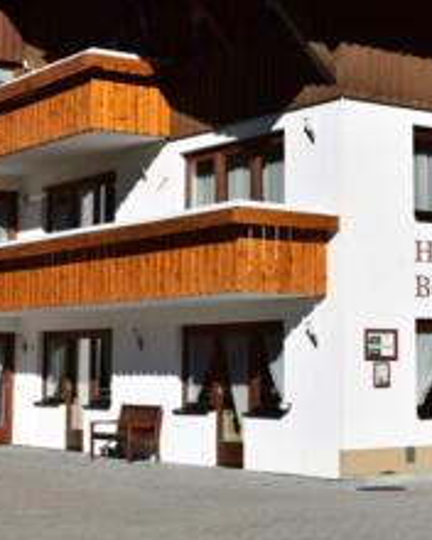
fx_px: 1311
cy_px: 164
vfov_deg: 23.1
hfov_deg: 18.6
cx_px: 312
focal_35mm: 82
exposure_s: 1/640
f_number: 11
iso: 200
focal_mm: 26
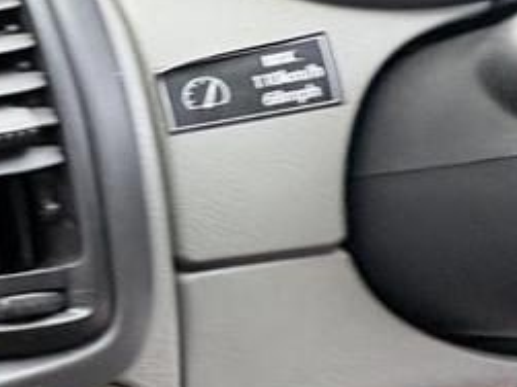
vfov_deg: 28.9
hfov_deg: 24.0
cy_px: 251
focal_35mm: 50
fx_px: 746
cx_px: -354
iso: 320
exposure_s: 1/60
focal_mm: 2.22
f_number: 2.2
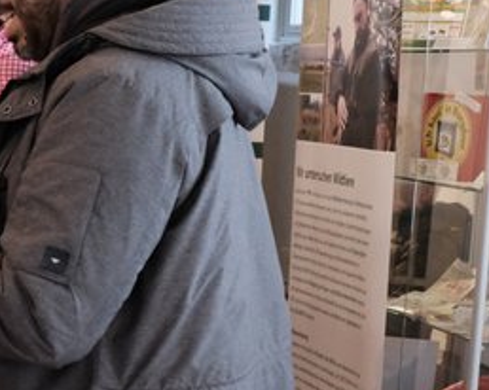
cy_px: 336
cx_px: -155
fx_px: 1851
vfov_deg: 12.0
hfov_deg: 14.4
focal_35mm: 128
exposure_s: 1/160
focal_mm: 29.3
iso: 6400
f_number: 6.4
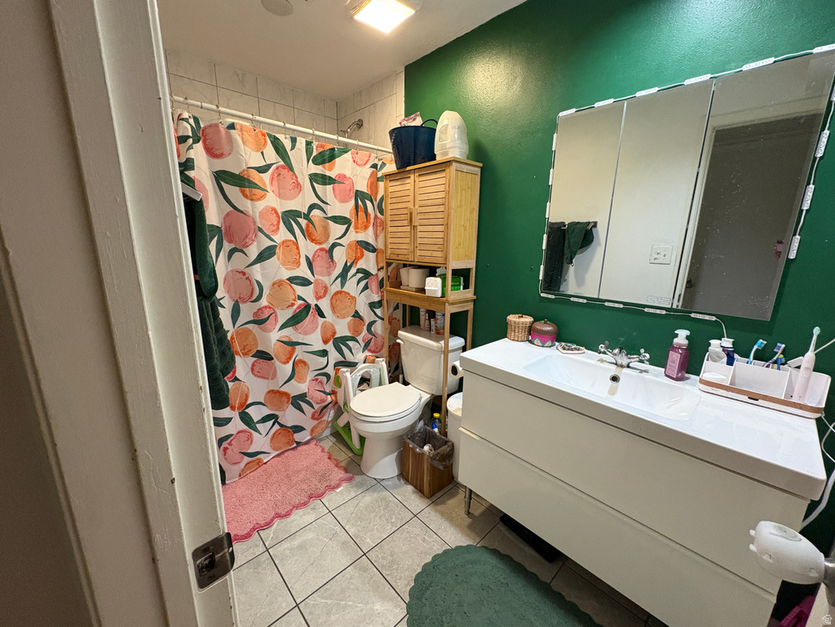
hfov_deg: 102.1
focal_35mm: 14
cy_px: 314
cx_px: 418
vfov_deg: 85.7
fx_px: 338
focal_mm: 2.22
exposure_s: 1/60
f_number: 2.2
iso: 500
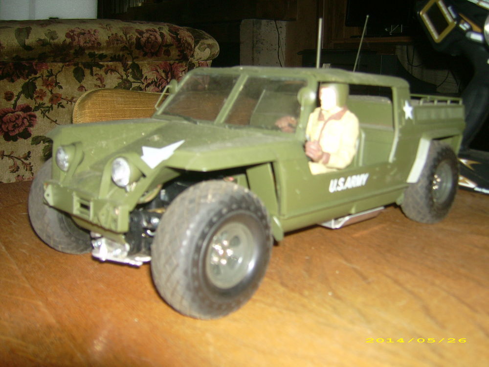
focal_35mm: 40
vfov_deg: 36.0
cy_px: 184
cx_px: 244
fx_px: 565
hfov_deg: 46.8
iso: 50
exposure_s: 1/42
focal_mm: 8.25
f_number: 2.8
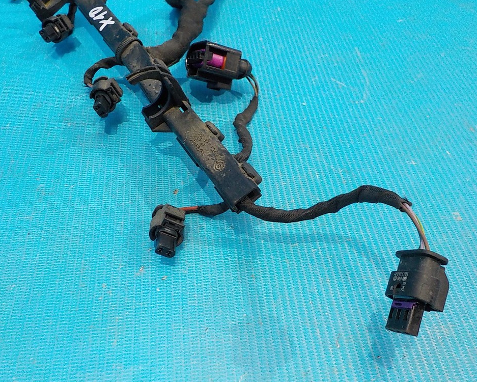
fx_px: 452
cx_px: 239
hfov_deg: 55.7
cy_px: 188
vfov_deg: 45.8
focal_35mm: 32
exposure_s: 1/30
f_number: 3.3
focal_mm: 4.1
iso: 400
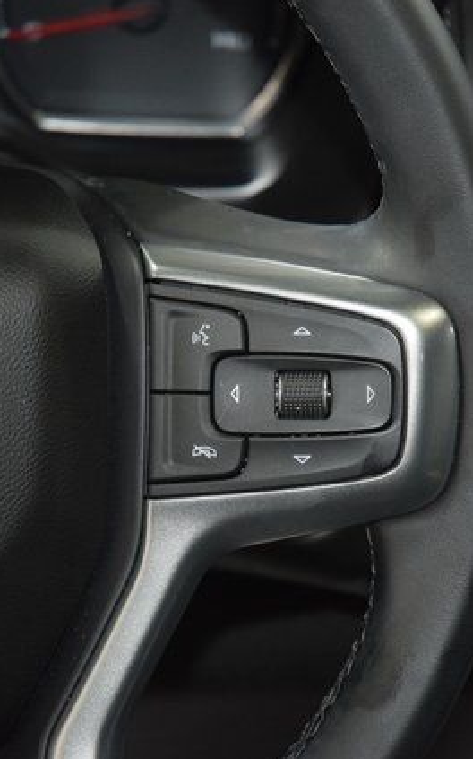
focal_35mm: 162
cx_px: 308
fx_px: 3345
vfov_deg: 12.9
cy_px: 380
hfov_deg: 8.1
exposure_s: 1/40
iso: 2200
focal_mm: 70
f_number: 4.5
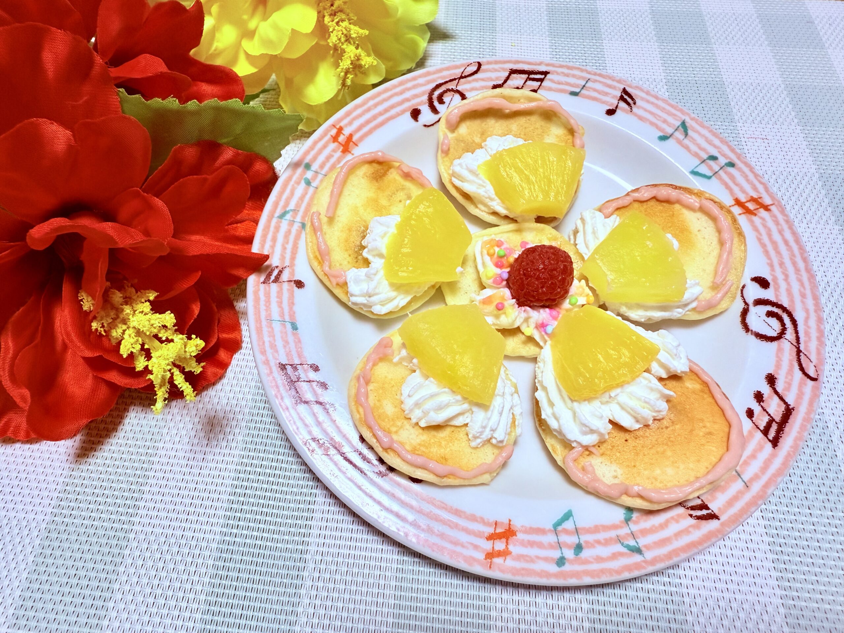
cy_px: 316
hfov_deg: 71.6
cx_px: 422
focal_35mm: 24
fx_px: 585
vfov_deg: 56.8
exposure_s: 1/99
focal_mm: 2.22
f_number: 2.2
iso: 250
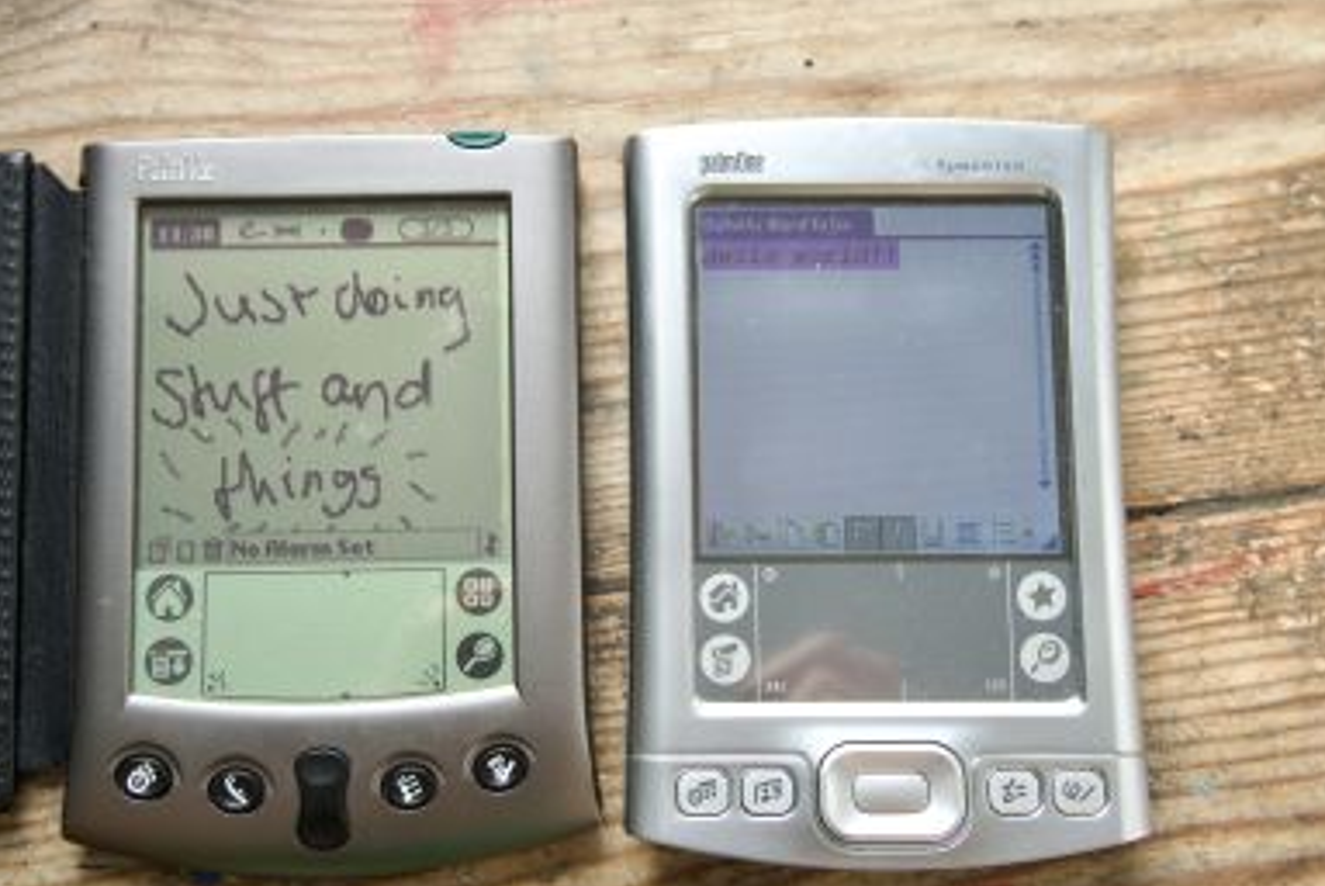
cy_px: 471
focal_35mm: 46
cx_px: 630
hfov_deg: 42.7
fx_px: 1694
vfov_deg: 29.3
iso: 160
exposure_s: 1/30
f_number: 6.3
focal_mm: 28
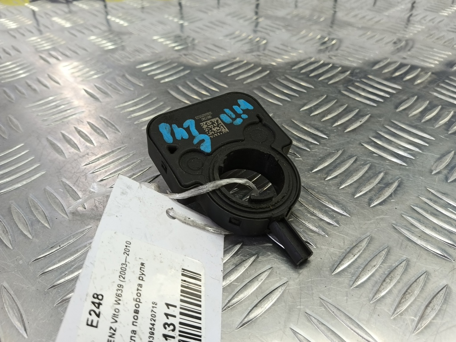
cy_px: 171
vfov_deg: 58.9
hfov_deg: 73.9
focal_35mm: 23
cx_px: 228
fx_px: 303
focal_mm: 4.11
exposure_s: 1/50
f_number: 1.6
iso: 115
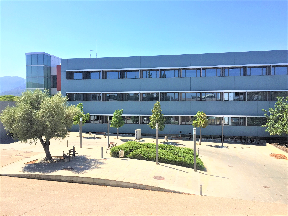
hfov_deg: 61.7
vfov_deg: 48.2
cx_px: 144
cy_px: 108
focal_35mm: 29
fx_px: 241
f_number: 2.2
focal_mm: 4.15
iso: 32
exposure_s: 1/1980
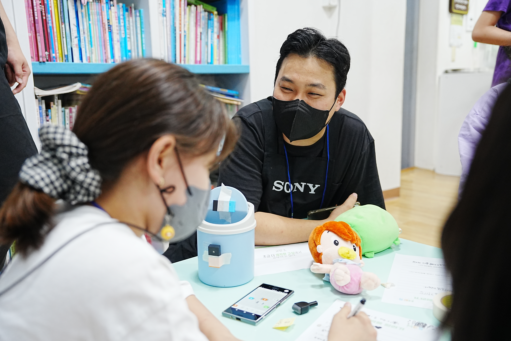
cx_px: 256
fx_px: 483
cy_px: 170
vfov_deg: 38.9
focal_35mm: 34
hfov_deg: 55.8
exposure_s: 1/200
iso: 2000
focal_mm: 34
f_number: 2.8
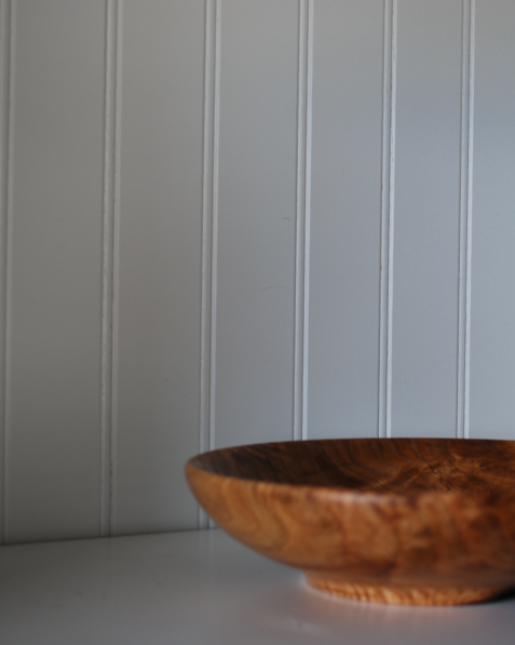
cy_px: 322
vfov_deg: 27.9
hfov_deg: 22.1
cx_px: 430
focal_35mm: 68
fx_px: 1297
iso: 100
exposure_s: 1/15
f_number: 4.8
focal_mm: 32
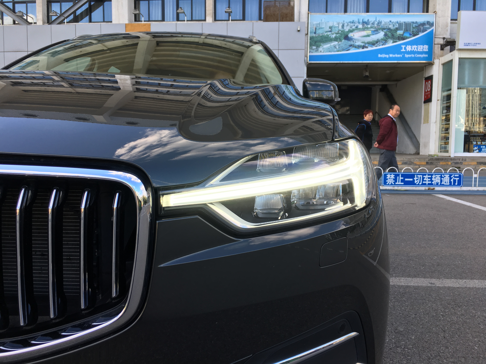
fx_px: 407
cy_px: 182
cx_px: 243
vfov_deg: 48.2
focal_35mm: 29
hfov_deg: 61.7
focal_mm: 4.15
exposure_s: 1/234
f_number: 2.2
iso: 25
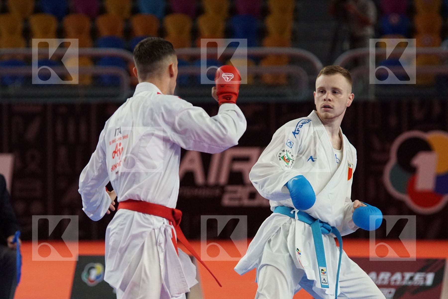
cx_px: 224
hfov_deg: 9.1
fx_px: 2800
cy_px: 150
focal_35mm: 225
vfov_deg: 6.1
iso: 3200
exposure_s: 1/2000
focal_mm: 150
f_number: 3.2
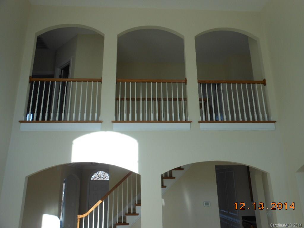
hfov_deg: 63.4
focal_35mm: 28
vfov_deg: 49.7
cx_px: 152
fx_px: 246
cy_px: 114
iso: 80
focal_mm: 5
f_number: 3.7
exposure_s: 1/250
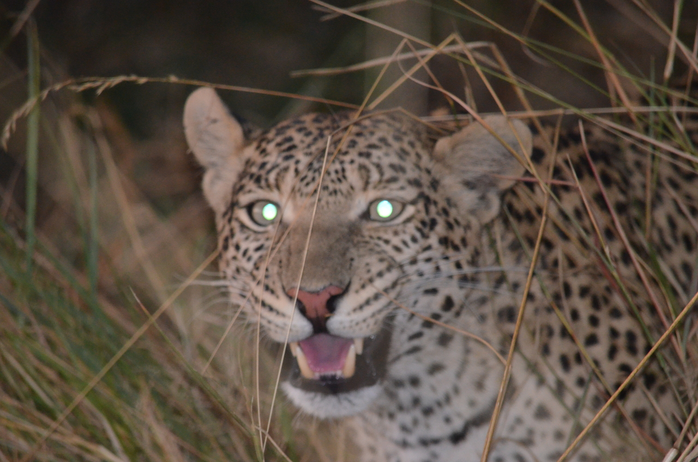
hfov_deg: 4.6
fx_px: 8708
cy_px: 231
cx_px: 349
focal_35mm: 450
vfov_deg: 3.0
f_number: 5.6
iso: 3200
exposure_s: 1/60
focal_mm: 300
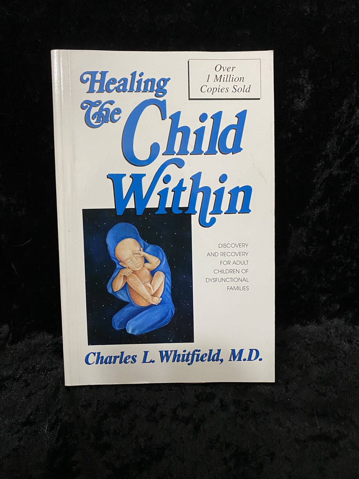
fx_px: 360
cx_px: 180
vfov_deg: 67.3
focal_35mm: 26
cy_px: 240
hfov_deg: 53.1
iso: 640
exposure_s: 1/35
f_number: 1.8
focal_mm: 4.25
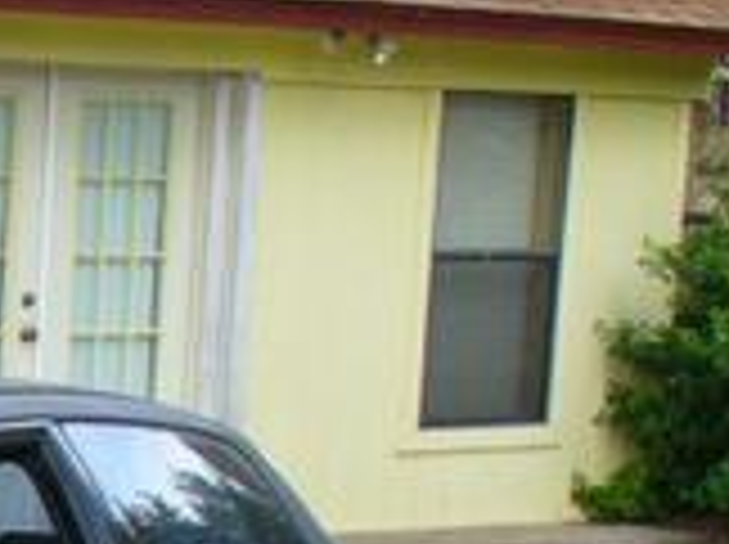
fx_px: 3848
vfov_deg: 7.8
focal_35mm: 183
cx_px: -662
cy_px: 971
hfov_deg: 10.1
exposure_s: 1/250
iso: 100
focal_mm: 6.1
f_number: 2.8
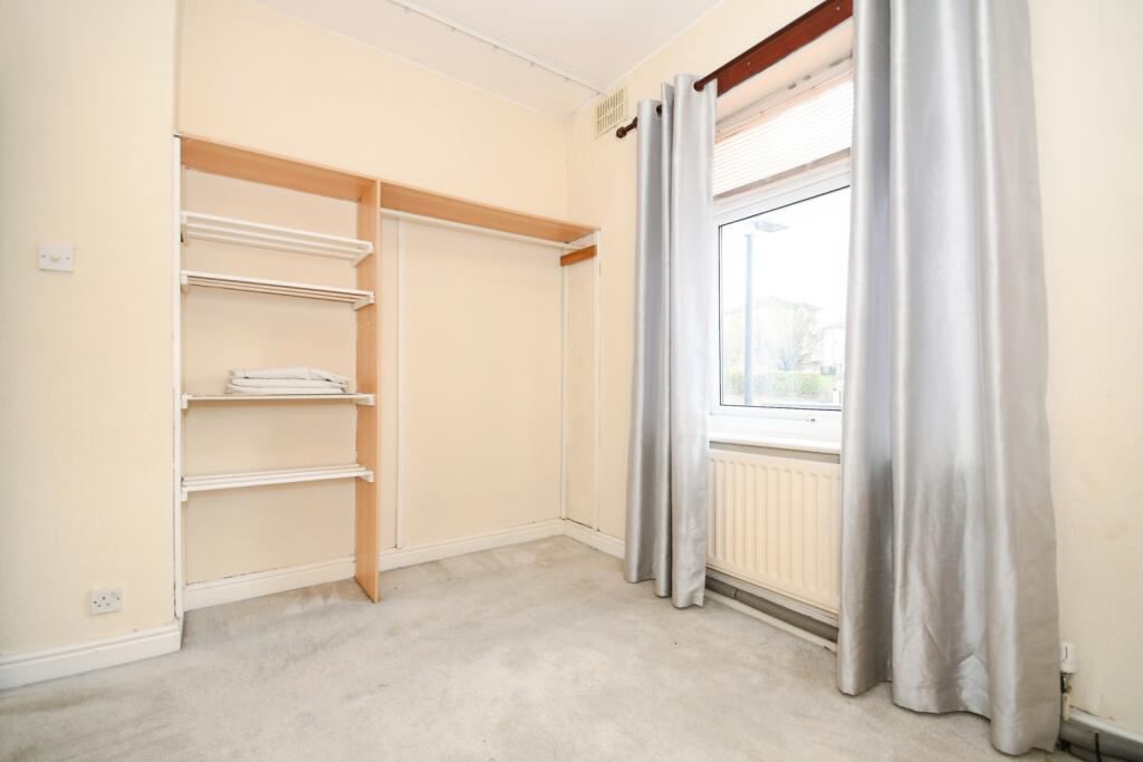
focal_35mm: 15
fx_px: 476
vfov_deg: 77.3
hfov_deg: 100.4
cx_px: 572
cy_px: 381
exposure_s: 1/60
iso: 400
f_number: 8
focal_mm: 10
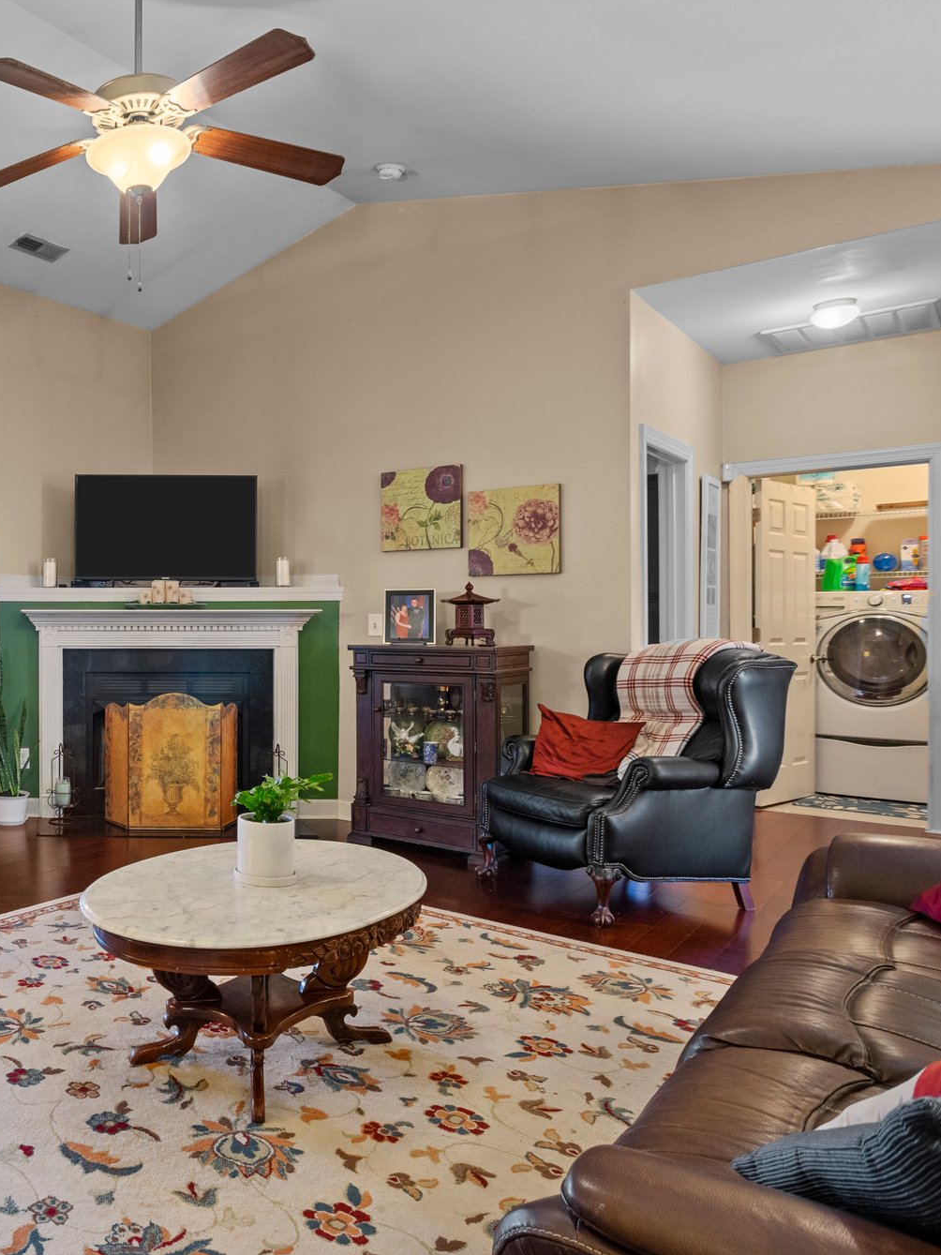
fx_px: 906
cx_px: 33
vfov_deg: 69.4
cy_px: 621
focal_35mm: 25
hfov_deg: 47.1
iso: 400
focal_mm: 17
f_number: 8
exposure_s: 1/2
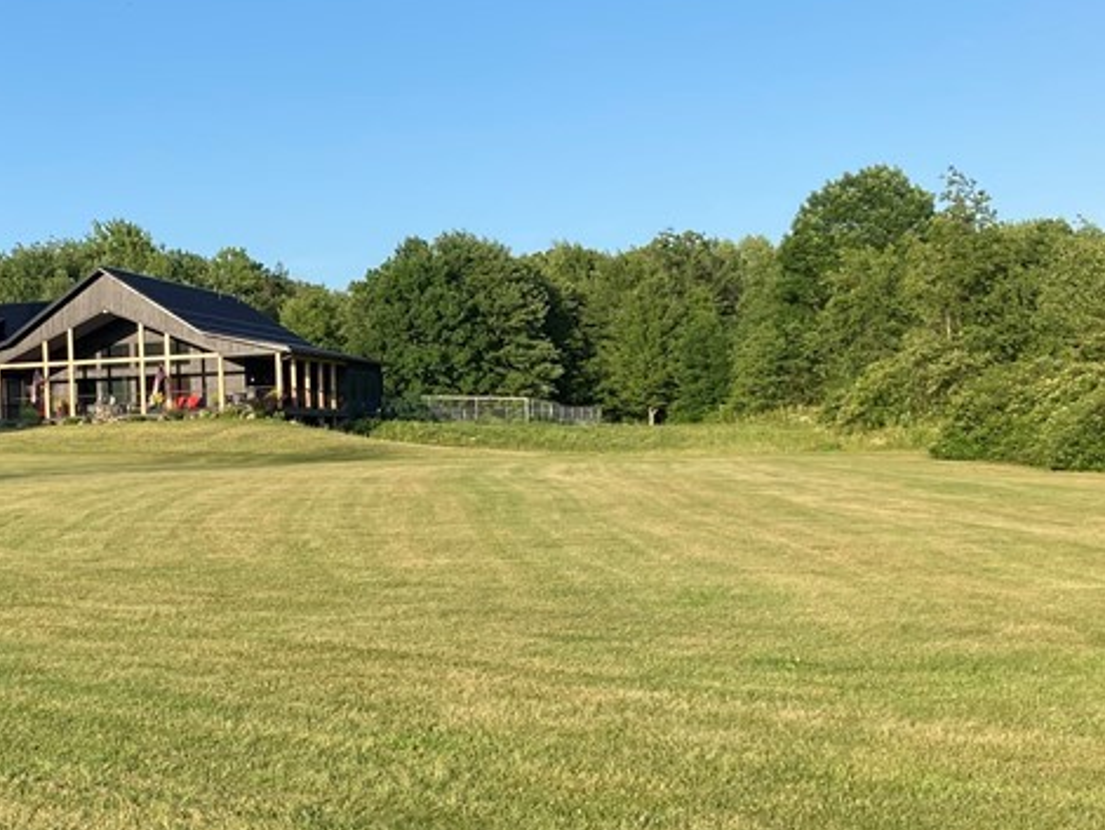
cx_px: 212
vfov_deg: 24.0
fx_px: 1948
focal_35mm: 61
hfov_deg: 30.8
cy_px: 454
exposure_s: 1/1245
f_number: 1.8
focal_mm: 3.99
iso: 20
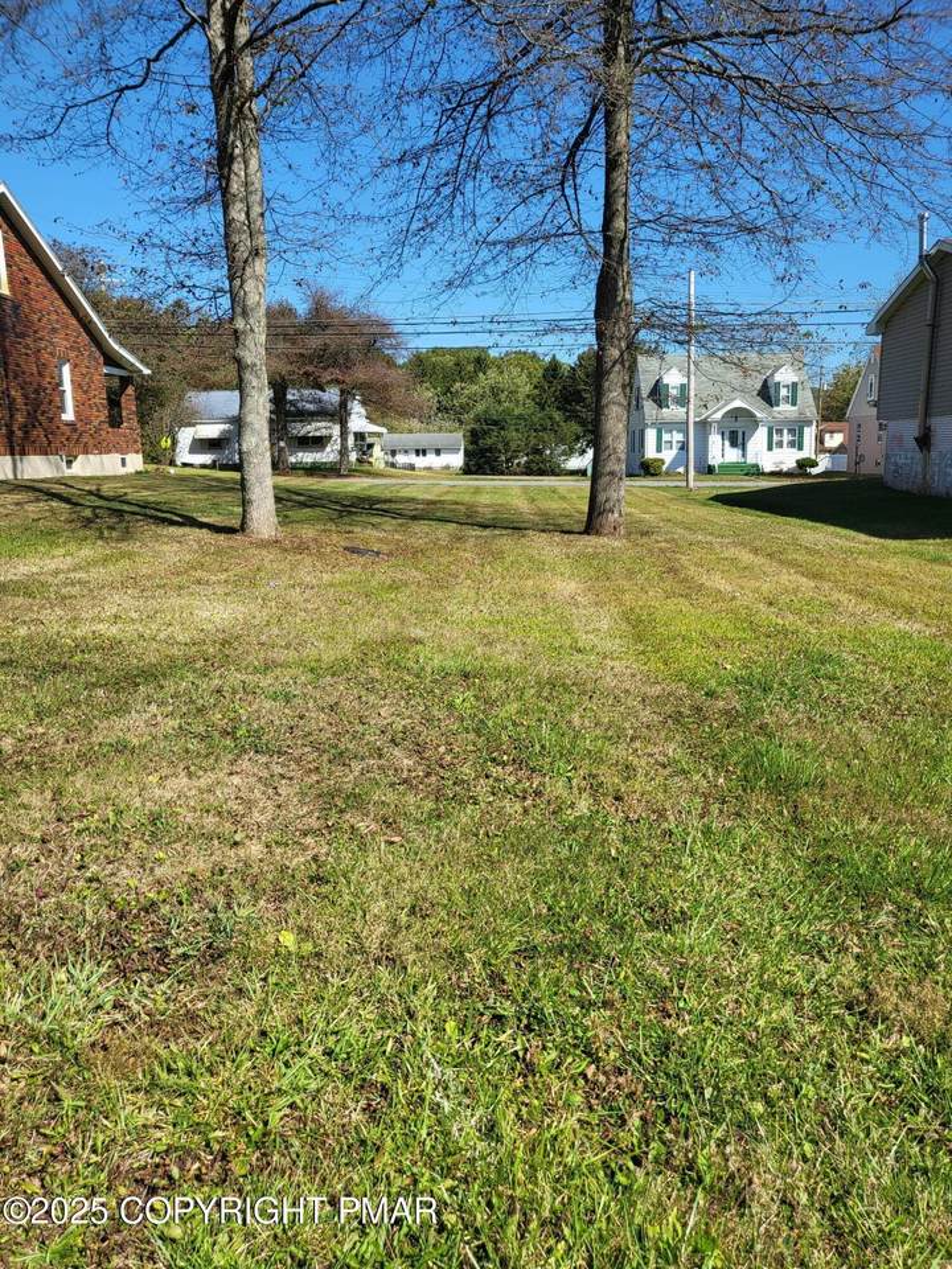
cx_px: 476
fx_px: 953
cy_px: 634
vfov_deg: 67.3
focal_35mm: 26
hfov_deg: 53.1
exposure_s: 1/2450
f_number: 1.8
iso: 50
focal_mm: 4.25
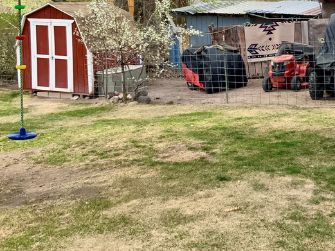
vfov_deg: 25.4
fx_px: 552
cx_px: 255
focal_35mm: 57
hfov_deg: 33.1
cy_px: 68
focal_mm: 3
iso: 16
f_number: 1.8
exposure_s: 1/276
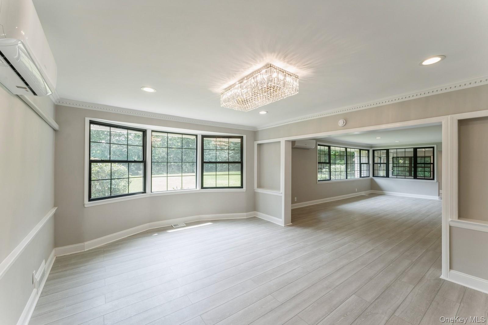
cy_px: 162
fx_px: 190
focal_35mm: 14
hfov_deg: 104.3
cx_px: 244
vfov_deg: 81.2
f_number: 13
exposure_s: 1/3
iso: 100
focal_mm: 14
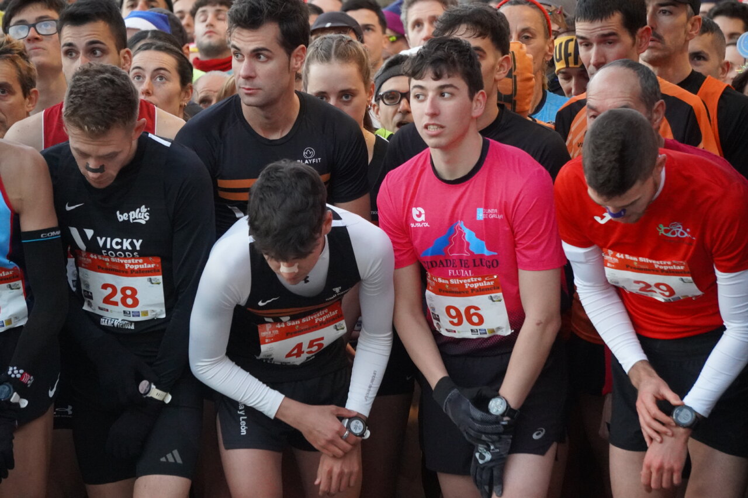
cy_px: 249
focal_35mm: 212
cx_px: 374
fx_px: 4394
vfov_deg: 6.5
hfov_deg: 9.7
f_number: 5.6
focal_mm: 141
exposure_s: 1/80
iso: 6400
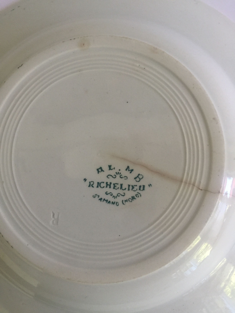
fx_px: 262
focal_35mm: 29
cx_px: 118
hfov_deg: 48.2
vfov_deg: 61.7
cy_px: 156
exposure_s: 1/33
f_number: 2.2
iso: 64
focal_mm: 4.15
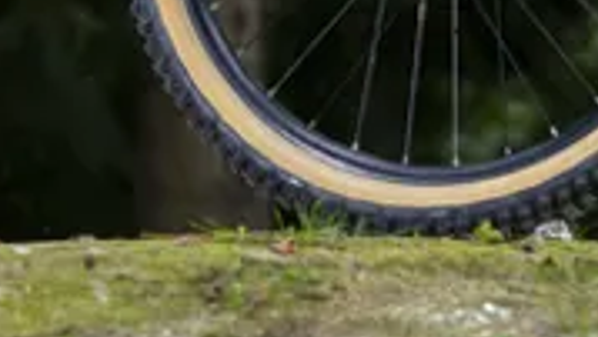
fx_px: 8172
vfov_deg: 2.4
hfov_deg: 4.2
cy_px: -432
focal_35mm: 515
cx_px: -134
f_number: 5
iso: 800
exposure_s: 1/320
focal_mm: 110
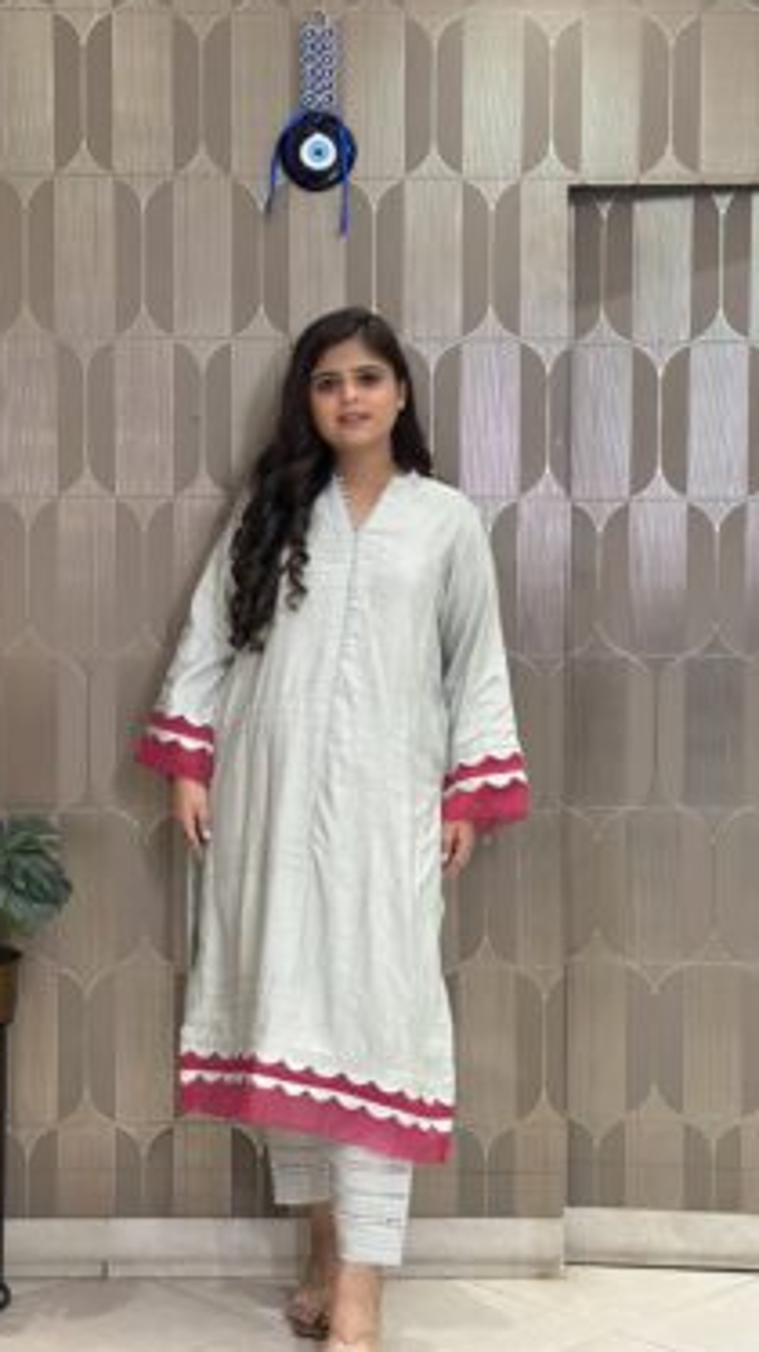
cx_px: 322
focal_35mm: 56
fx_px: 2006
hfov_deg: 21.4
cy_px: 676
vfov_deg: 37.2
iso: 200
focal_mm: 6.86
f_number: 1.78
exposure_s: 1/100
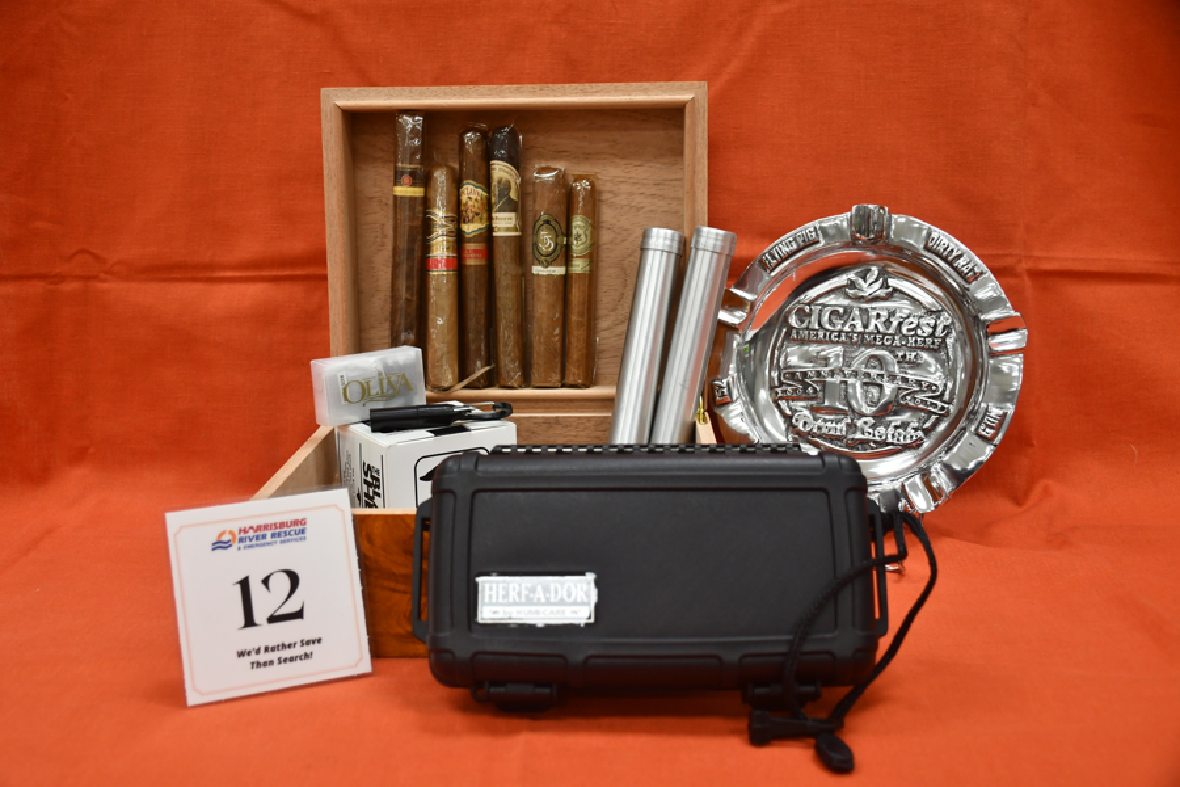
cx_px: 590
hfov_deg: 53.1
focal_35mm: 36
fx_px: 1180
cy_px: 394
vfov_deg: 36.9
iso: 800
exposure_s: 1/60
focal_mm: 24
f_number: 3.8
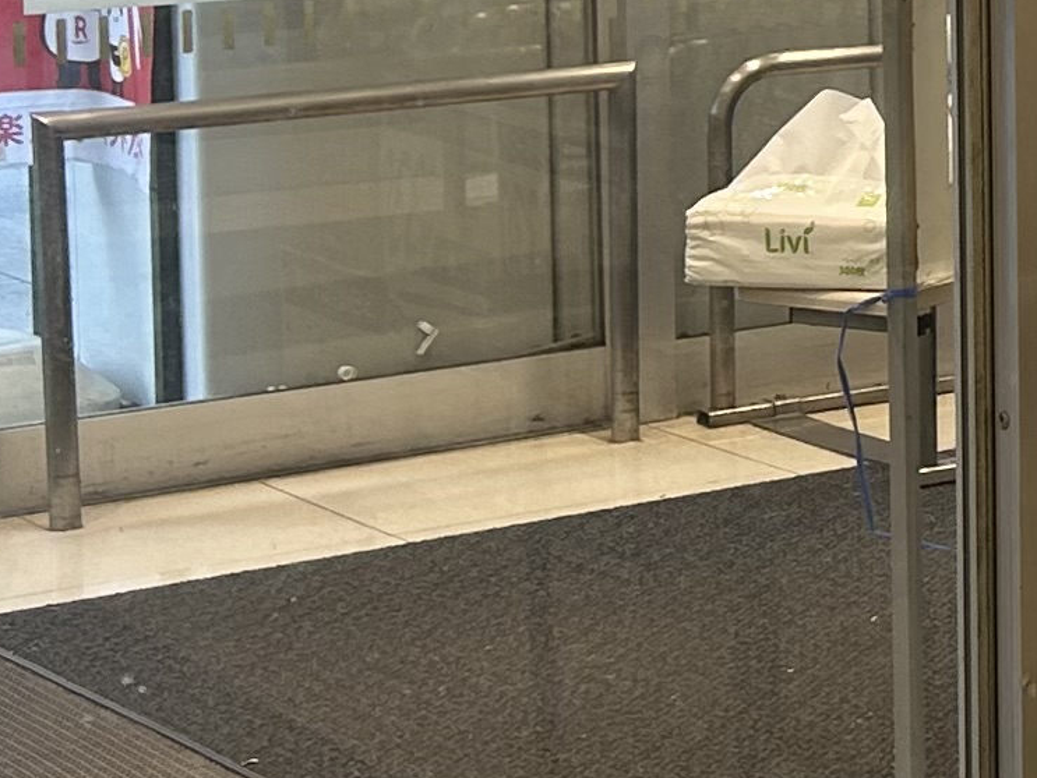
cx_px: 1978
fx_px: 4226
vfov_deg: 10.3
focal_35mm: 141
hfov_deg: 12.5
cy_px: -198
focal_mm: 5.7
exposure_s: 1/100
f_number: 1.5
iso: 50
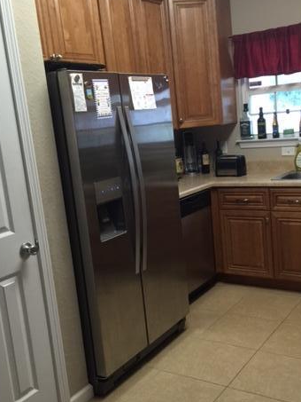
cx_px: 171
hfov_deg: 35.1
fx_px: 475
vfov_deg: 45.8
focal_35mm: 41
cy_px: 205
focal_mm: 4.15
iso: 100
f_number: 2.2
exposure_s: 1/15
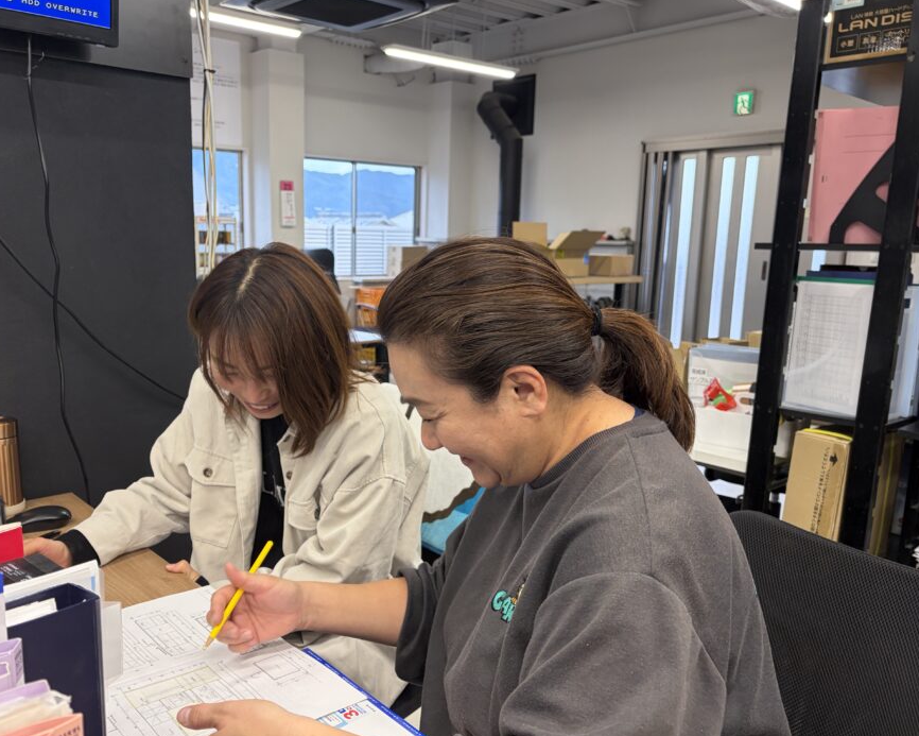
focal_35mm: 30
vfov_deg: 48.5
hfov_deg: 58.5
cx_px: 397
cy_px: 386
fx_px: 816
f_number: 1.6
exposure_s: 1/120
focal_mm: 5.96
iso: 125
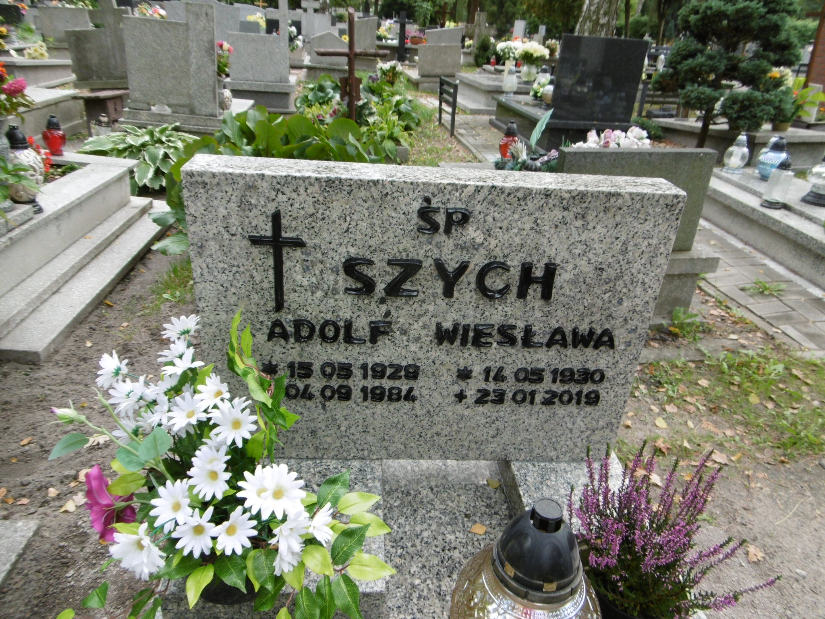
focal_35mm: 24
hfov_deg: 71.6
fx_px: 572
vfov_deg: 56.8
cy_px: 310
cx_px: 412
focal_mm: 4.3
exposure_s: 1/160
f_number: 3.1
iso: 100
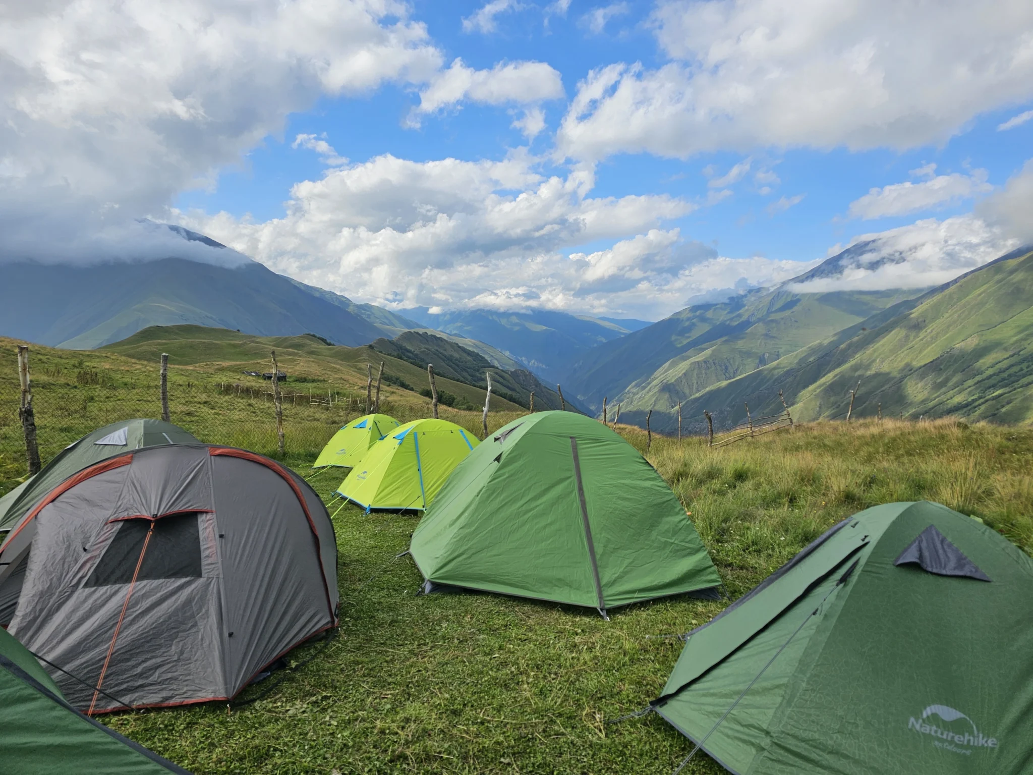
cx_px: 516
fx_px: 686
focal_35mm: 23
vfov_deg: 58.9
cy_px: 388
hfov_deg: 73.9
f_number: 1.7
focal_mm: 6.3
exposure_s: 1/1096
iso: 10
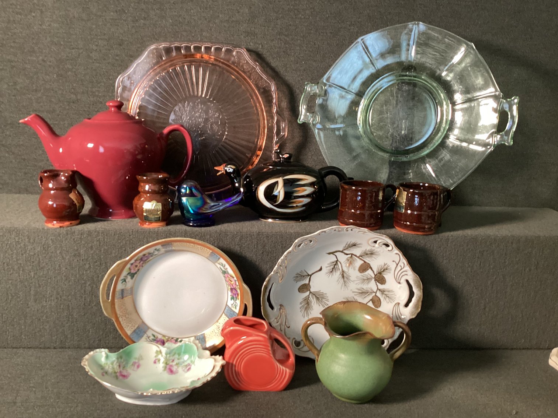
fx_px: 500
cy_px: 209
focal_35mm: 31
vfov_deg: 45.4
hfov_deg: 58.3
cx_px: 279
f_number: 2.4
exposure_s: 1/40
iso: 320
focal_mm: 3.3
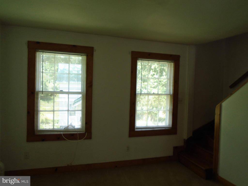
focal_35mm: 26
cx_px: 124
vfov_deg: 53.1
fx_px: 186
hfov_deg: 67.3
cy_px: 93
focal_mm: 4.6
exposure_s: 1/30
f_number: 3.2
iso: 160
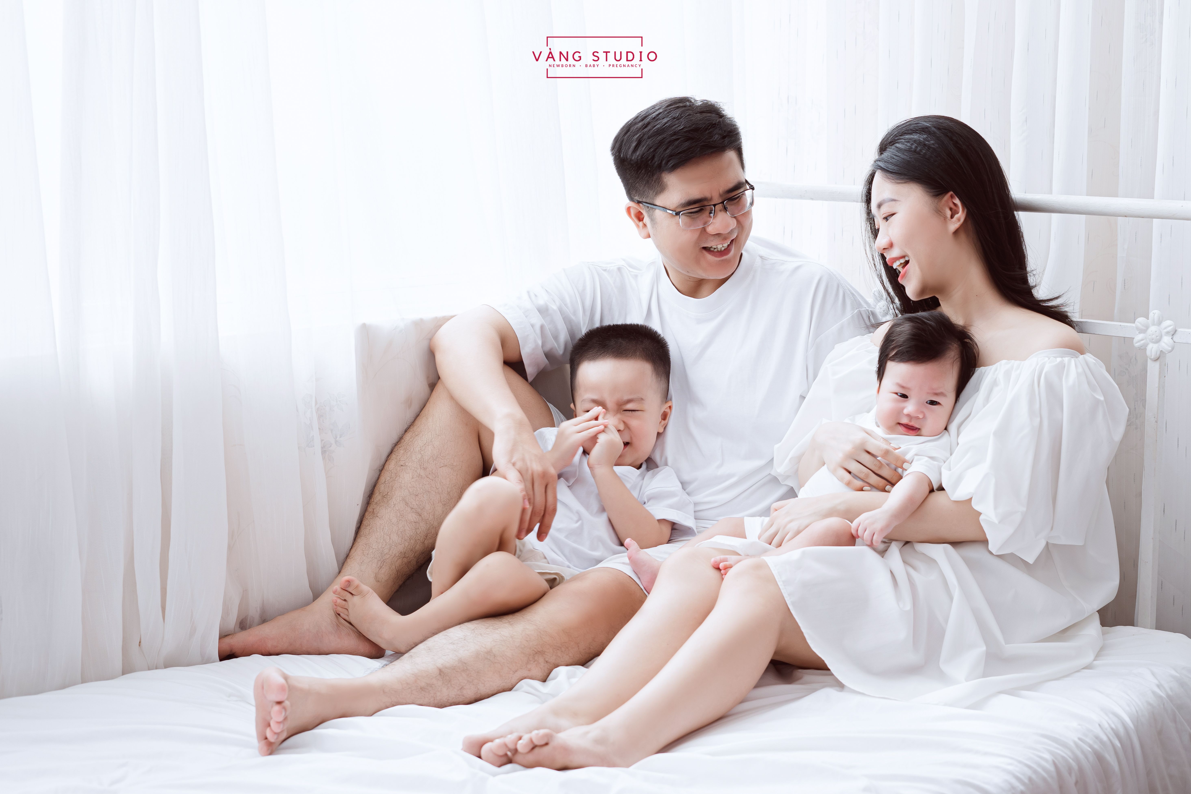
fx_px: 1687
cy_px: 401
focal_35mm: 51
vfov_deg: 26.5
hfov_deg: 38.9
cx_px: 602
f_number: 4
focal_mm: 50
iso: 320
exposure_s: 1/160
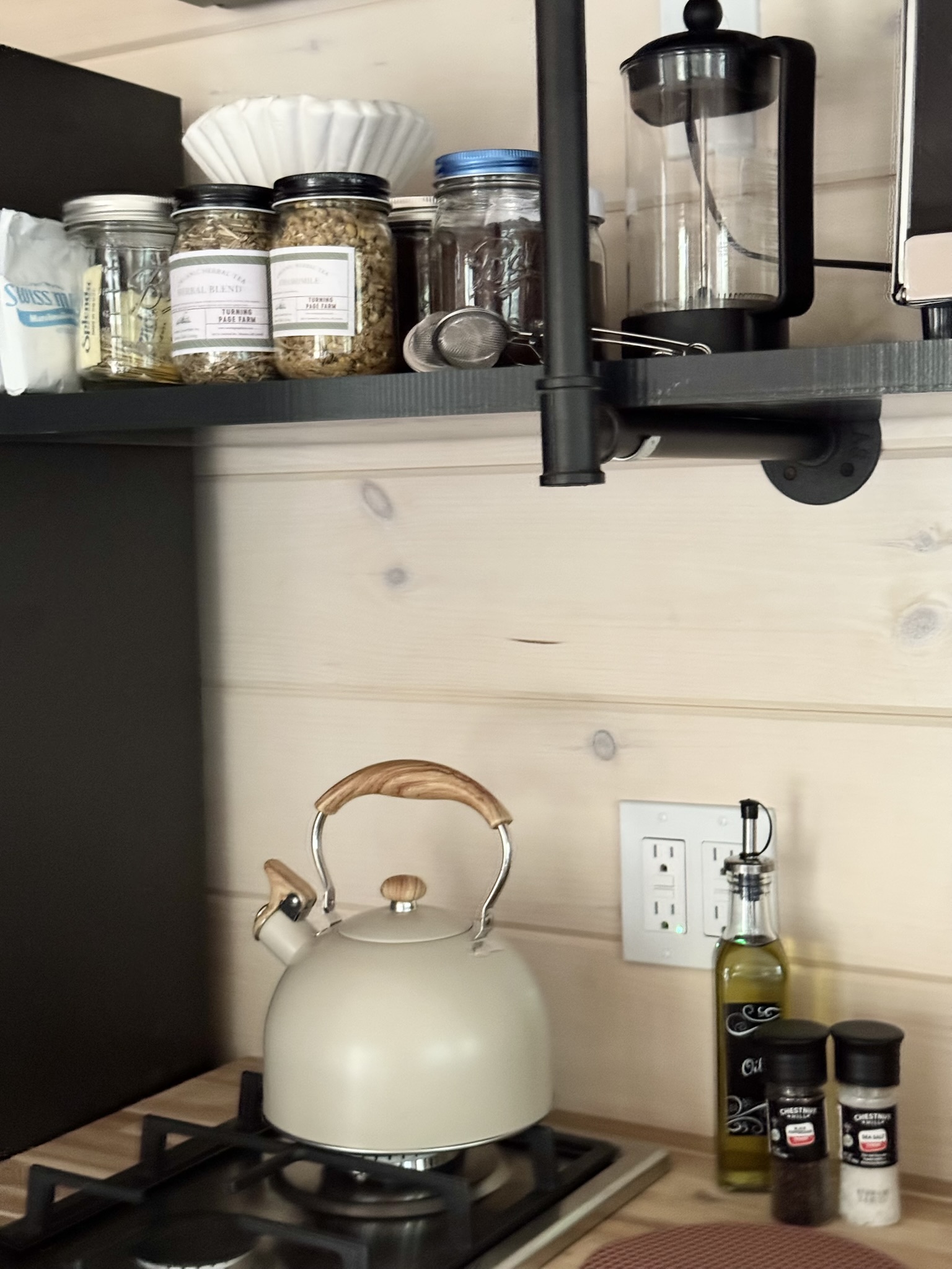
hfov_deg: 30.3
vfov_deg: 39.7
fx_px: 1760
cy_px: 634
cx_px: 476
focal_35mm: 48
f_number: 1.78
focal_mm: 6.76
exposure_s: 1/30
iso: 800
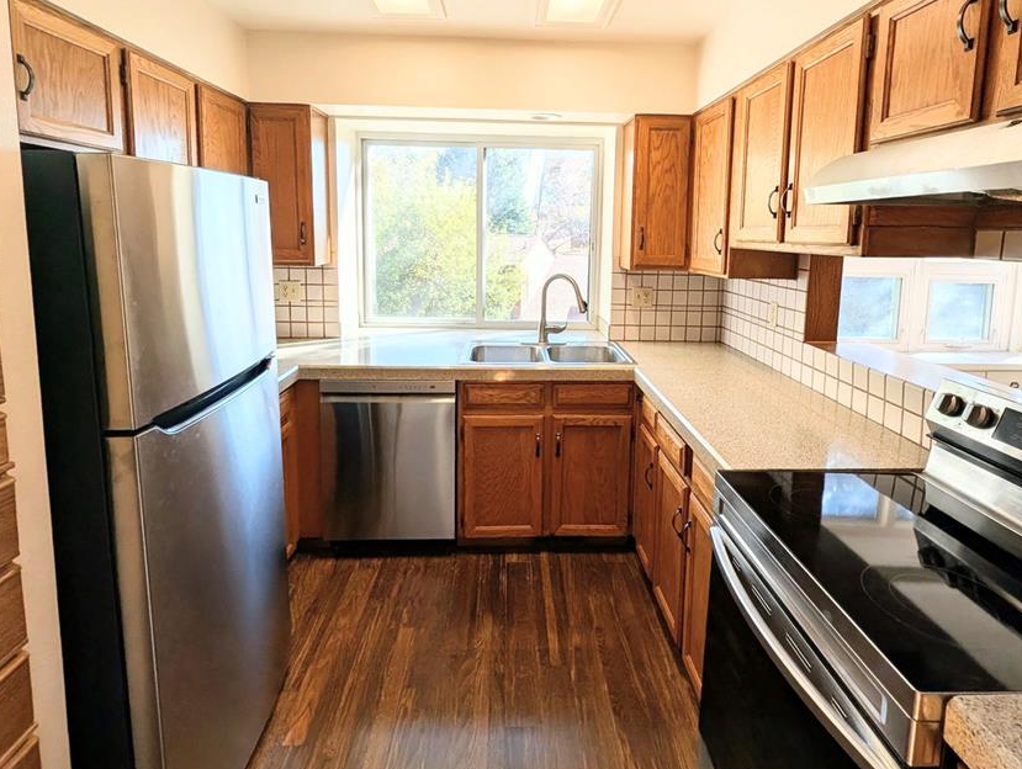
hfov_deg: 94.4
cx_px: 533
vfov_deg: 77.3
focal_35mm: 16
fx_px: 473
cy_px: 304
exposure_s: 1/120
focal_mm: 1.95
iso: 44
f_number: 2.2
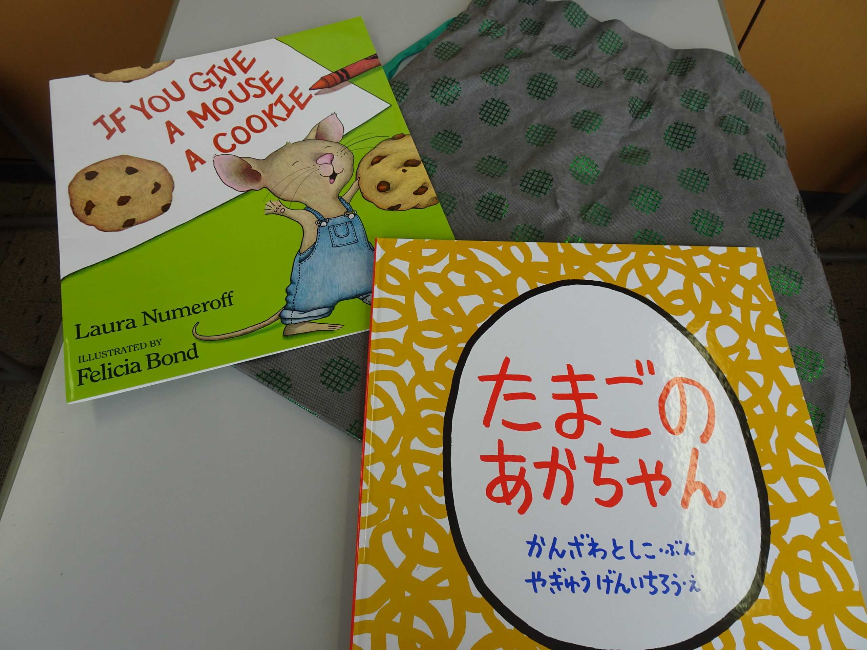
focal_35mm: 24
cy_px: 325
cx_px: 434
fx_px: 601
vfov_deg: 56.8
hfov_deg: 71.6
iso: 80
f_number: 3.5
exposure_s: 1/50
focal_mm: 4.1
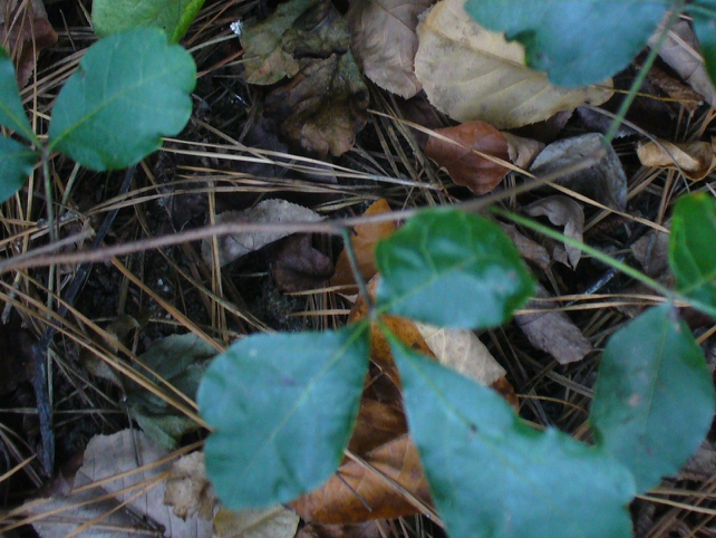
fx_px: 1221
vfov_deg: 24.6
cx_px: 472
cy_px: 148
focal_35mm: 59
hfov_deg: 32.4
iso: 200
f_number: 2.8
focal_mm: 6.1
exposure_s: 1/30
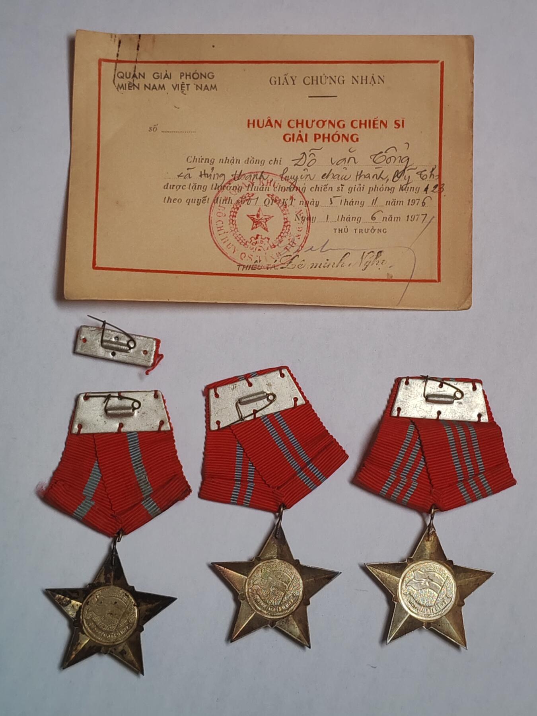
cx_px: 268
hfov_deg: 21.6
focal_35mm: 68
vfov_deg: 28.6
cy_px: 358
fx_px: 1407
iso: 80
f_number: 1.95
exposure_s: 1/100
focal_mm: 5.52
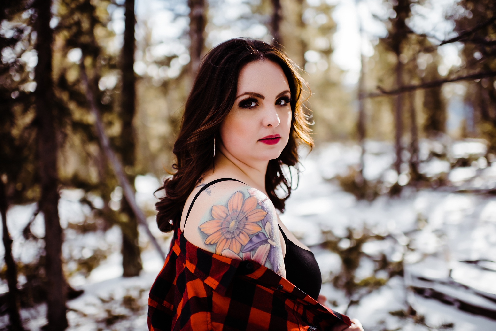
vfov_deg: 37.9
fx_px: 482
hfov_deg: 54.4
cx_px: 248
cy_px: 166
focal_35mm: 35
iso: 100
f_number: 1.4
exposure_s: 1/1000
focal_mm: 35
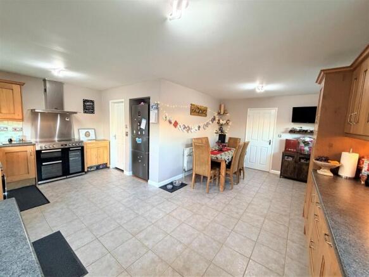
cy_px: 138
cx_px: 184
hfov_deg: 102.1
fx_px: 149
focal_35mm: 14
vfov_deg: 85.7
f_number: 2.2
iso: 400
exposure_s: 1/50
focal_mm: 2.22
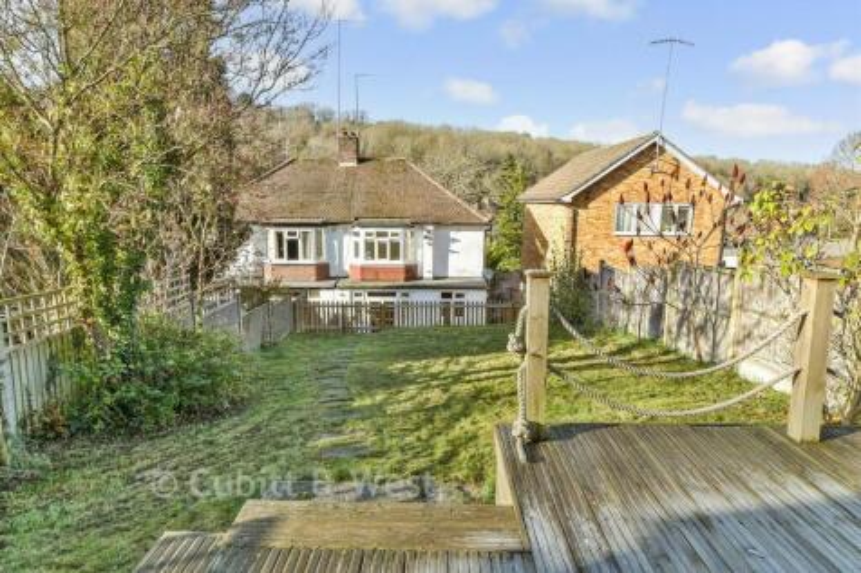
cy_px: 286
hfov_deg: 81.2
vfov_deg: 59.5
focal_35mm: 21
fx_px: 502
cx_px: 430
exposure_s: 1/60
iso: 160
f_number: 8
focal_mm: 14
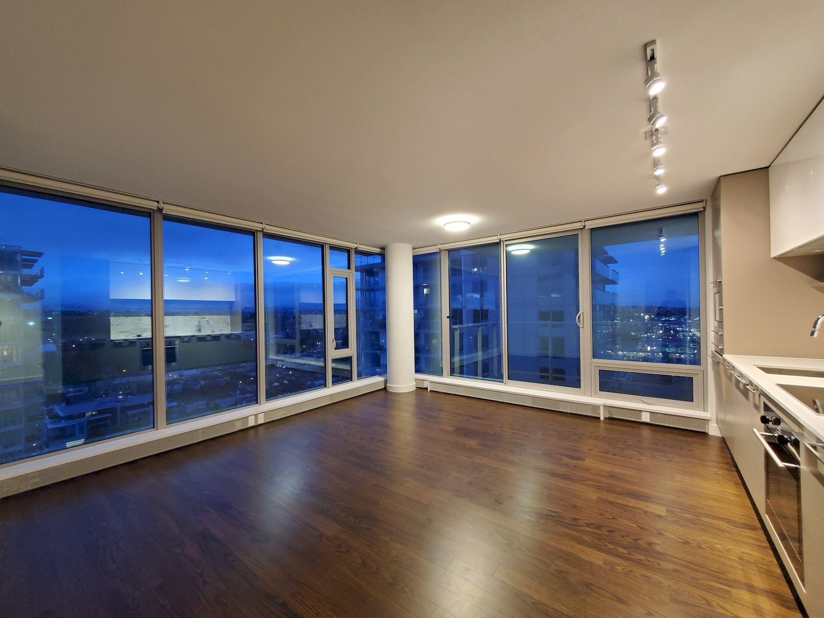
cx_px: 412
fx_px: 309
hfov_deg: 106.2
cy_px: 309
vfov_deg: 89.9
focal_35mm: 13
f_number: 2.2
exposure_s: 1/29
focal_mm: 1.8
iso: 800
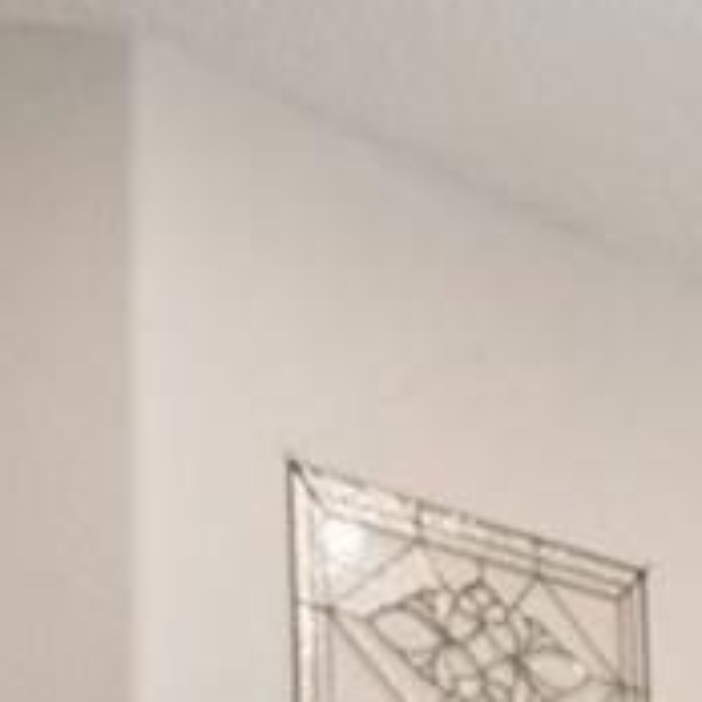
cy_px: 1481
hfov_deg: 12.8
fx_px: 2868
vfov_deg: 12.1
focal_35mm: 125
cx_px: 1218
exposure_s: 1/8
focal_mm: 16
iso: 400
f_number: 8
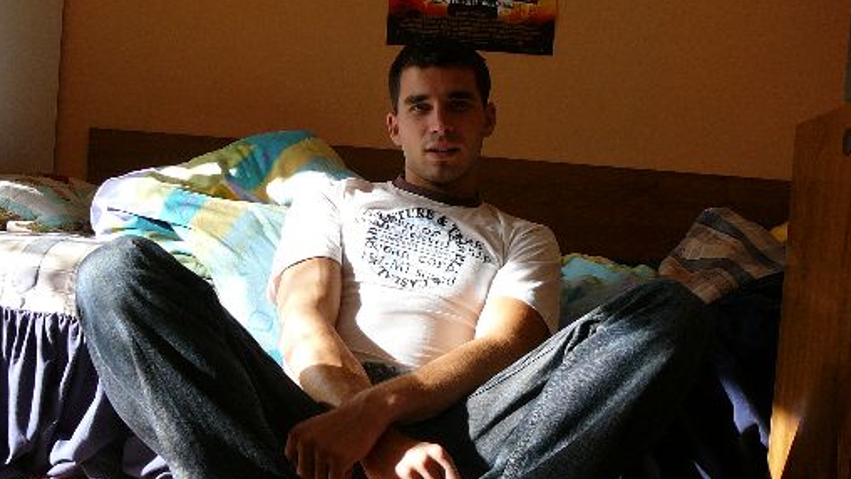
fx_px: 1083
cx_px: 407
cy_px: 312
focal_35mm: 48
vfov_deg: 24.8
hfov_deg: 42.9
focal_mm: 5.2
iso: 80
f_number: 2.8
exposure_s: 1/80
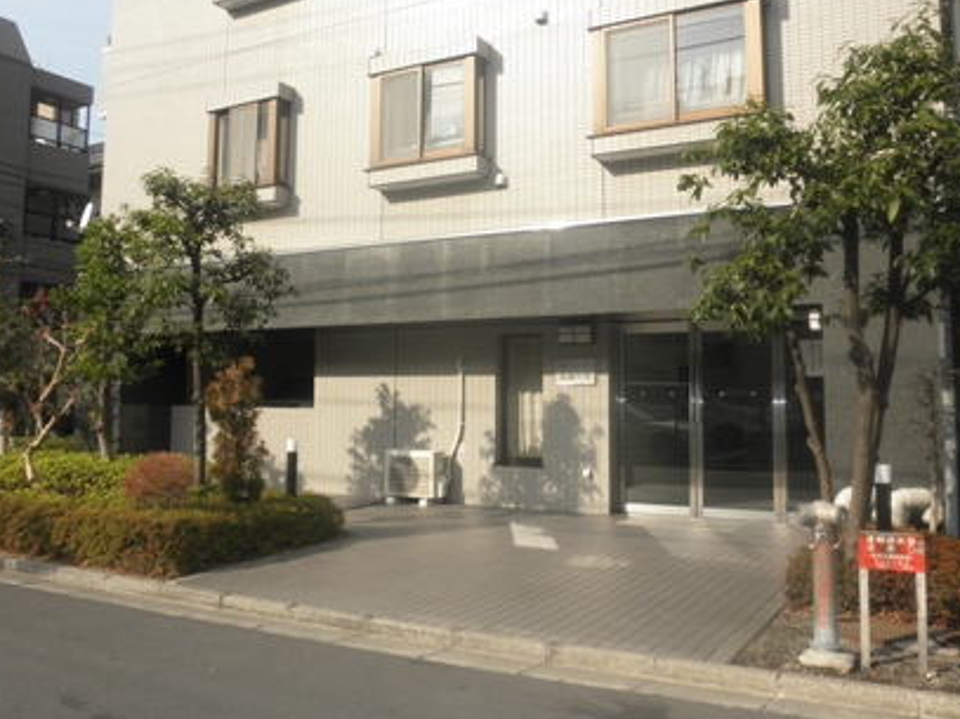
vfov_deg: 42.9
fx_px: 915
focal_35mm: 33
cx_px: 427
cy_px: 318
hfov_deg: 55.2
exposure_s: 1/400
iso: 64
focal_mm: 5
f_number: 3
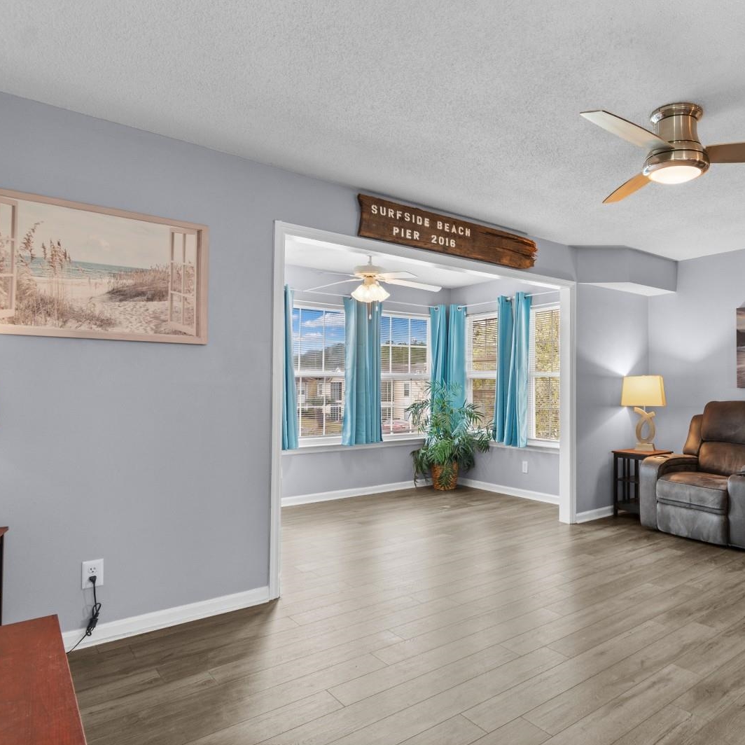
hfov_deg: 67.1
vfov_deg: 69.6
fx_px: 536
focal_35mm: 22
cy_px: 377
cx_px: 514
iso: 100
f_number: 4.8
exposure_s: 1/1.25
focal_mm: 11.5
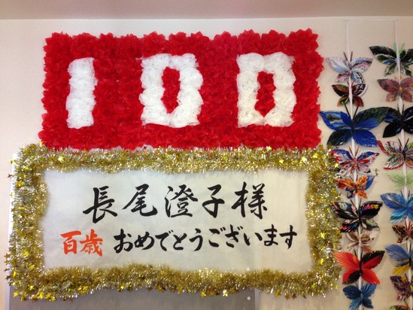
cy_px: 155
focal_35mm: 33
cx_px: 206
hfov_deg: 55.3
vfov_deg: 43.0
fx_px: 394
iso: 160
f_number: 2.4
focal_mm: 4.12
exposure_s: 1/20
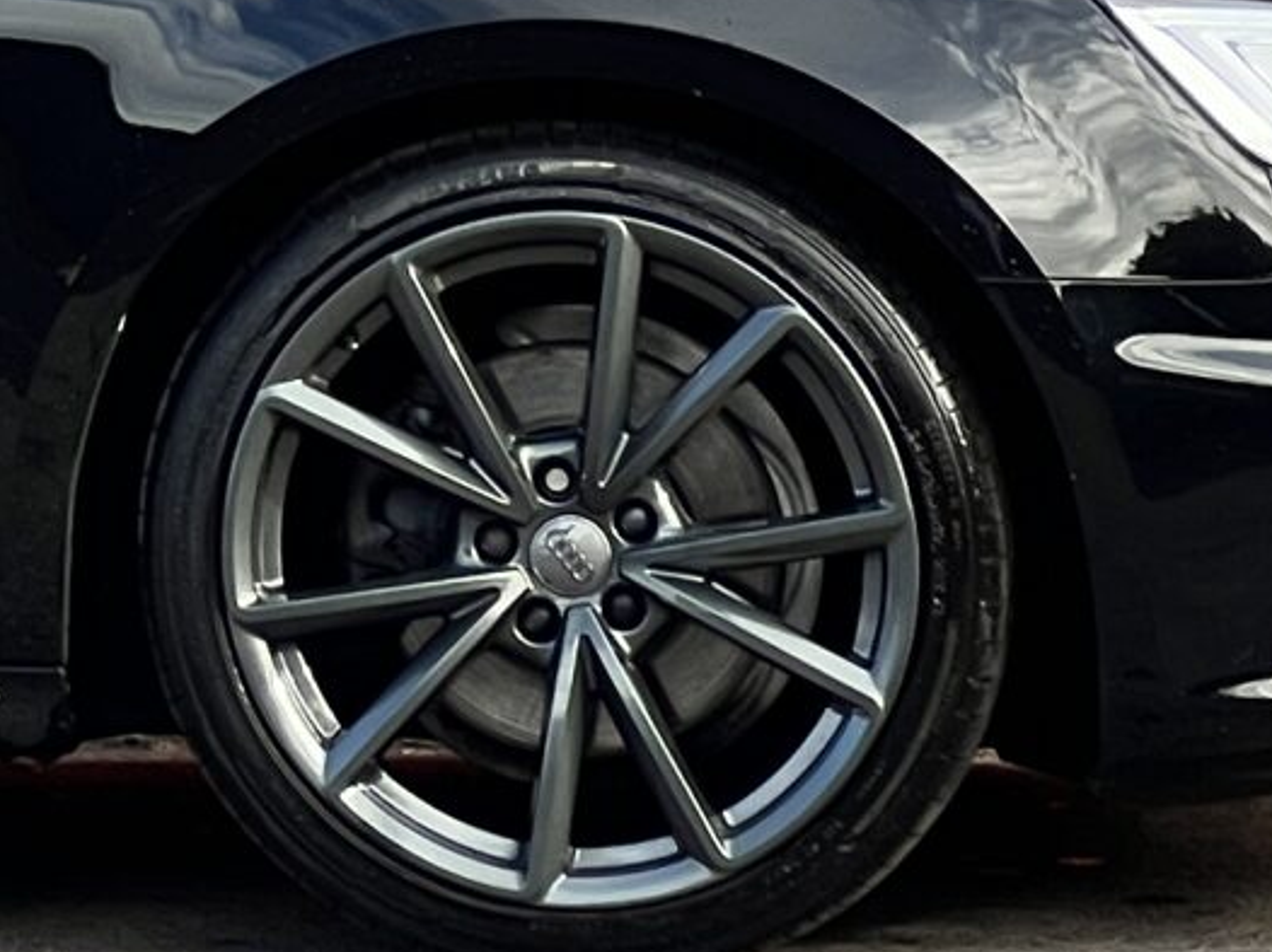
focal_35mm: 375
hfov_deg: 5.2
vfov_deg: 3.9
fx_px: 13773
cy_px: -1273
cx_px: -1091
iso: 32
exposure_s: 1/177
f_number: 2.8
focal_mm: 9
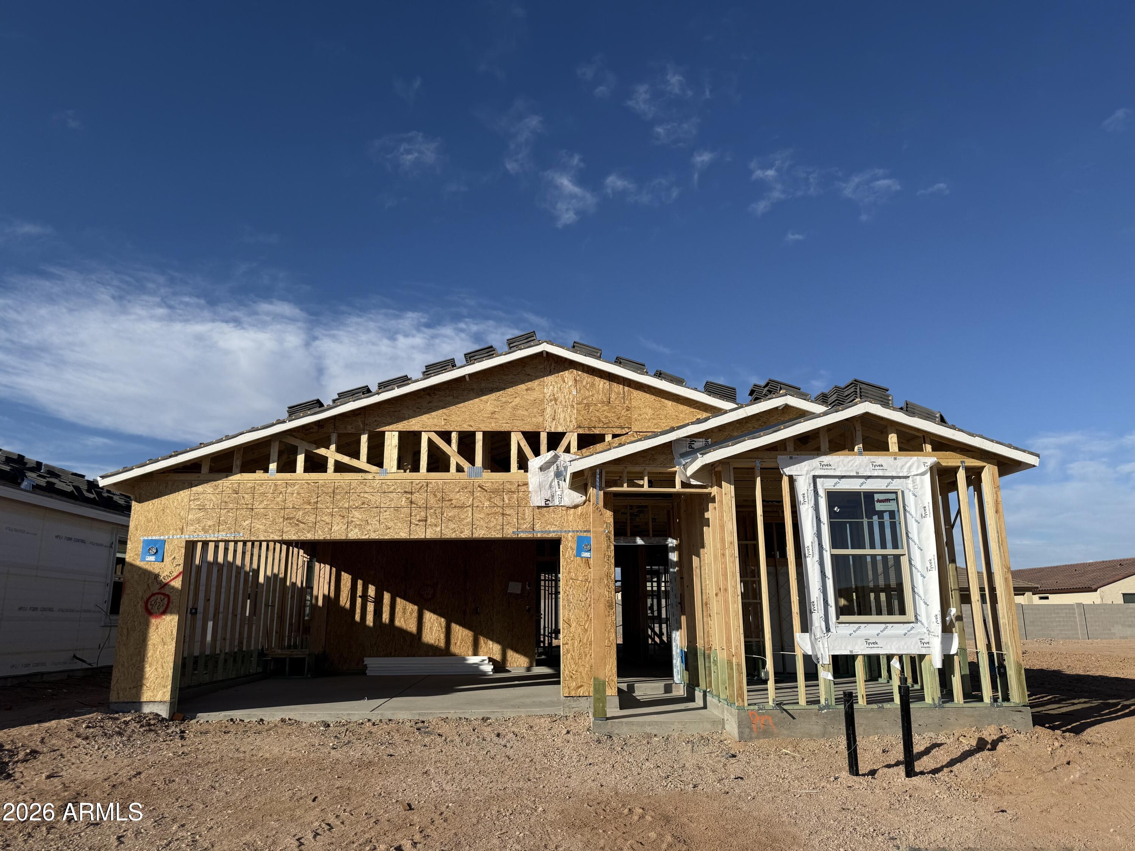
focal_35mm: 24
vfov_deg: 56.8
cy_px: 426
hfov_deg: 71.6
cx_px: 568
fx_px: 787
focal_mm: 6.76
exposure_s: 1/7353
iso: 80
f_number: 1.78
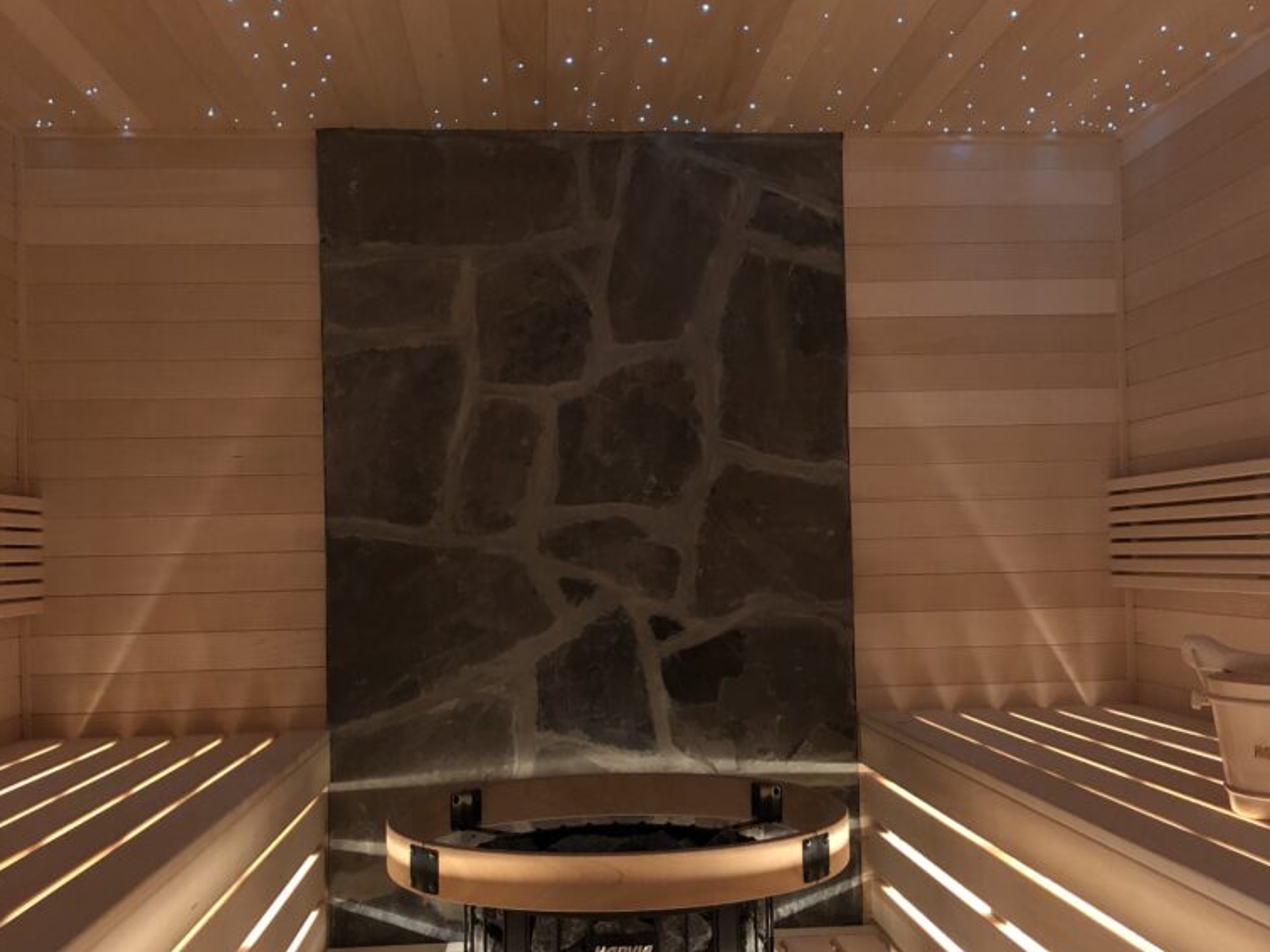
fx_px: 1394
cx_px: 641
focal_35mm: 38
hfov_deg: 49.0
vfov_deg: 37.7
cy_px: 537
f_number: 1.8
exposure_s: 1/4
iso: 125
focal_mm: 3.99
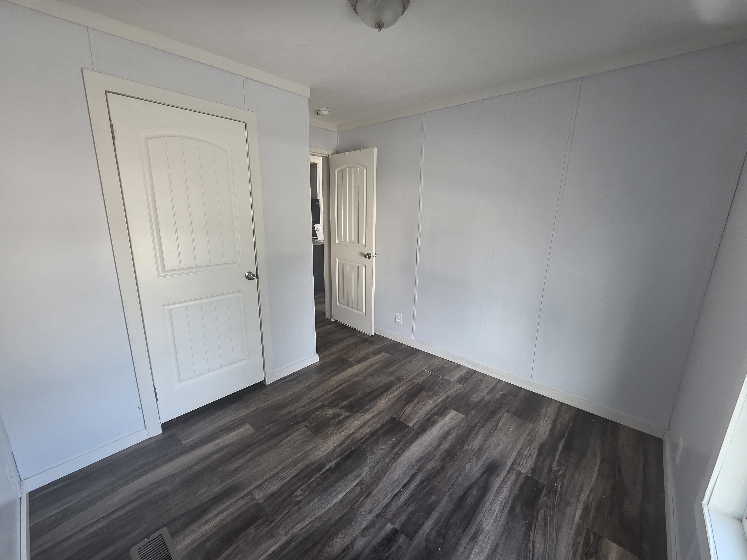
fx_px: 281
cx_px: 374
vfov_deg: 89.9
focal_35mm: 13
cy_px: 280
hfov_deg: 106.2
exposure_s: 1/60
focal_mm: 2.2
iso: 160
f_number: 2.2
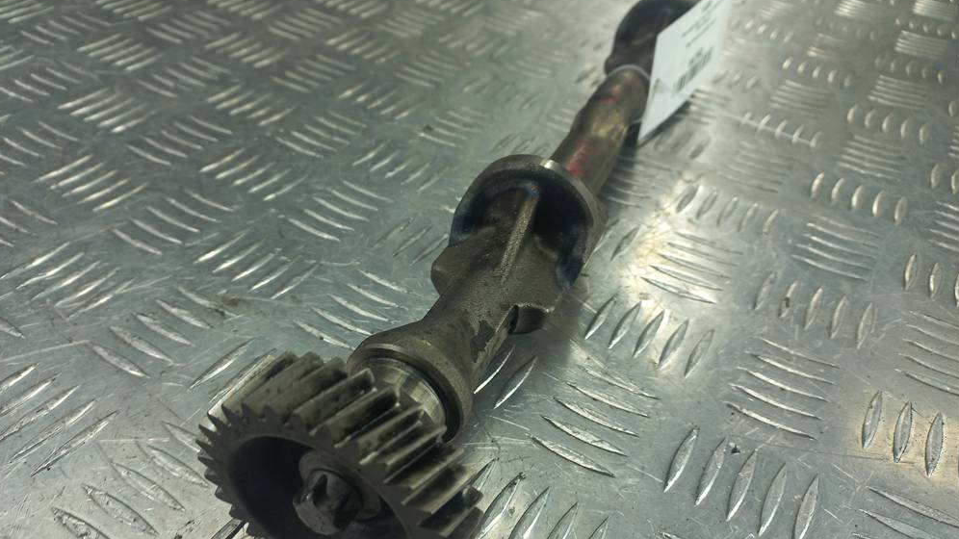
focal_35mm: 28
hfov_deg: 67.9
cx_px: 470
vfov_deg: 41.4
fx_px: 712
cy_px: 309
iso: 50
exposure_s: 1/50
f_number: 1.8
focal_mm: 4.6
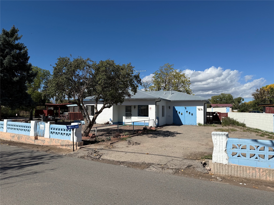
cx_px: 137
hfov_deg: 71.6
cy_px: 102
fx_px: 190
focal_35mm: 24
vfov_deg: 56.8
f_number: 1.78
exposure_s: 1/8130
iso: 80
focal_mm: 6.76
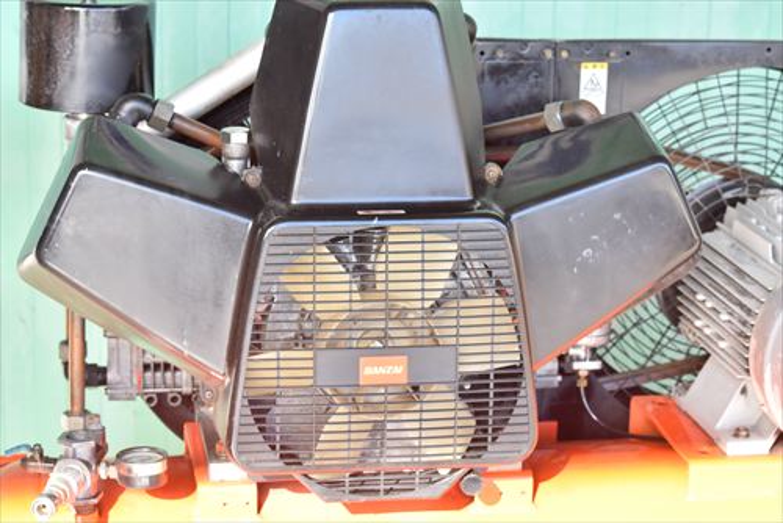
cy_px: 262
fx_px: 1795
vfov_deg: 16.6
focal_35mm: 82
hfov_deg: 24.6
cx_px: 392
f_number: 6.3
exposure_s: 1/500
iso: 1250
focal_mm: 55
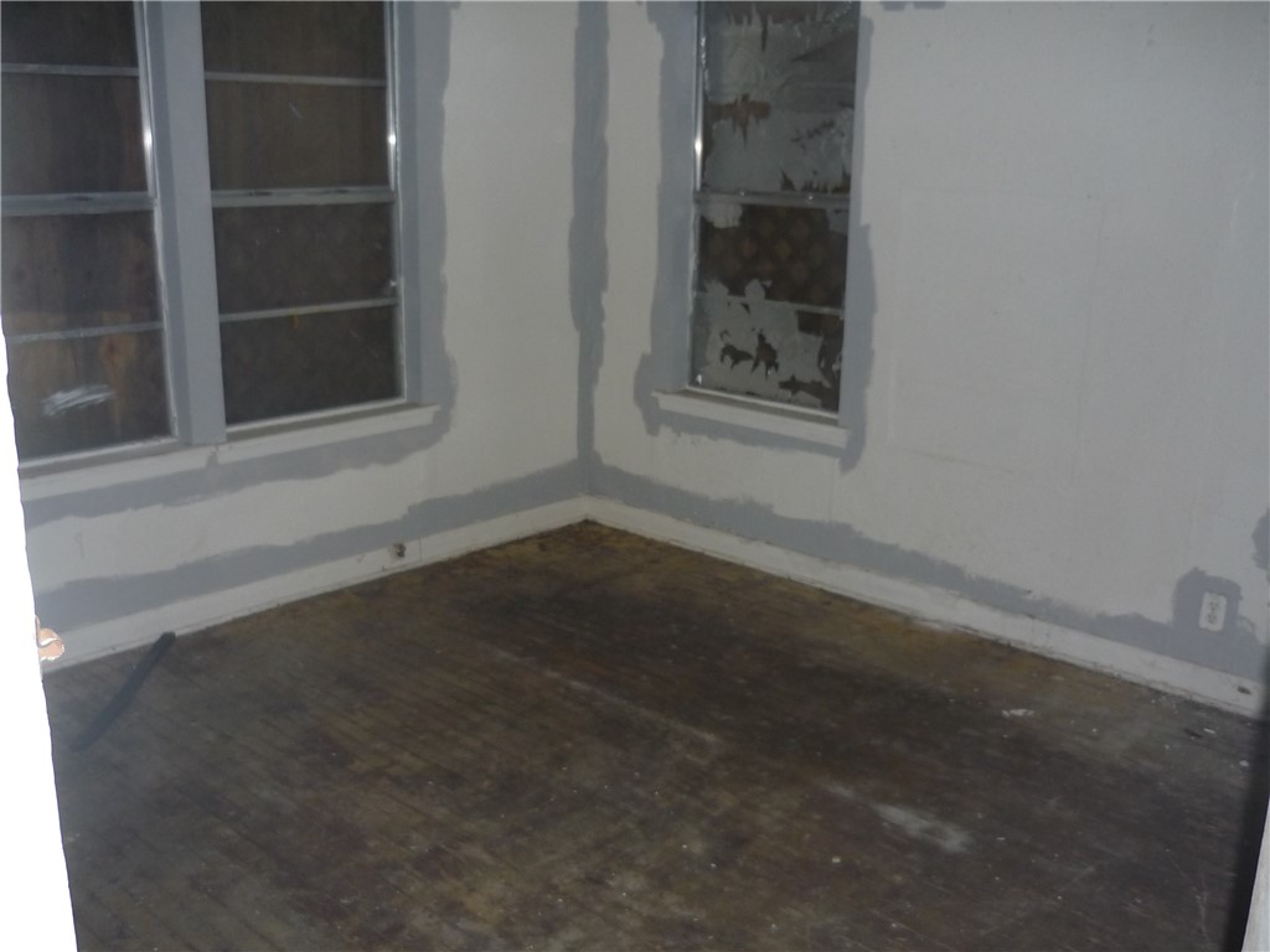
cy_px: 476
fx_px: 1211
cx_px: 635
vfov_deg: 42.9
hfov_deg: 55.4
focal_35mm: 33
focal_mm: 5.5
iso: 200
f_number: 2.8
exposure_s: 1/30
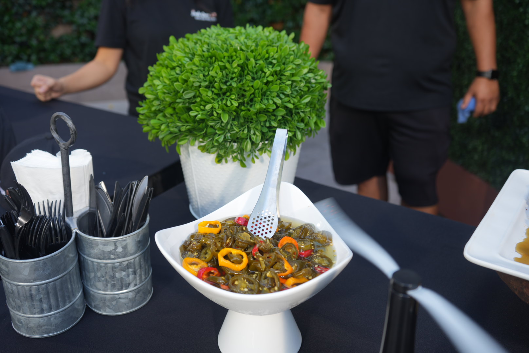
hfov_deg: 51.9
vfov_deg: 36.0
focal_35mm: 37
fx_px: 544
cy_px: 176
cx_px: 264
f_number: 4.5
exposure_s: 1/80
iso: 100
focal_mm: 37
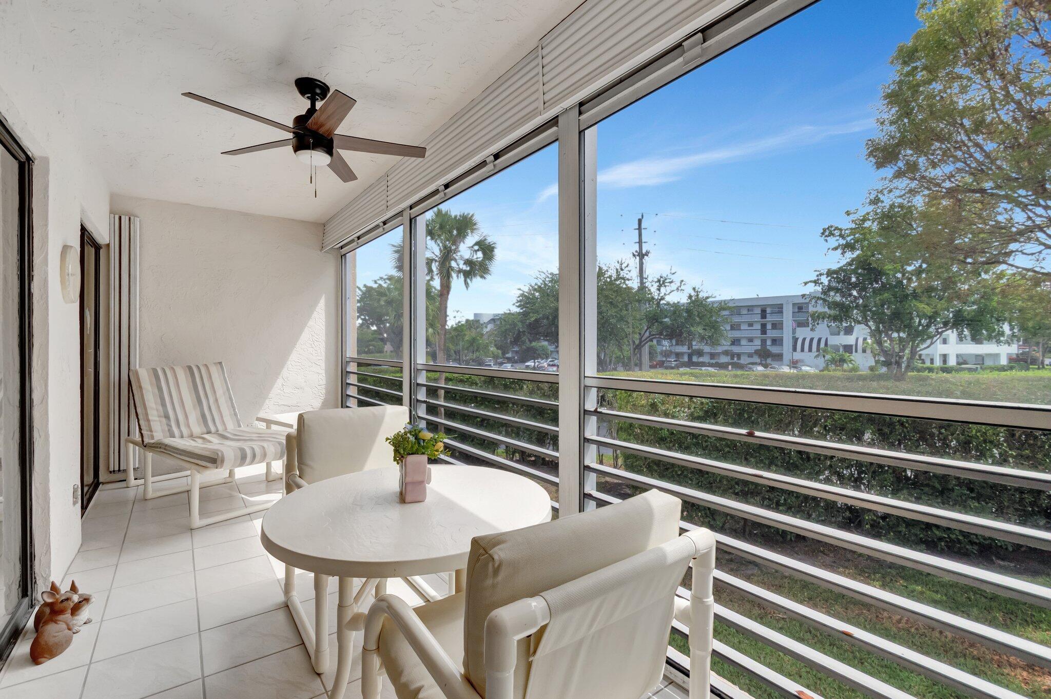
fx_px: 438
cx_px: 526
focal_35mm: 15
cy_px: 350
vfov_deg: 77.2
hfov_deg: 100.4
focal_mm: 10
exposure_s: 1/320
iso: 640
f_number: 8
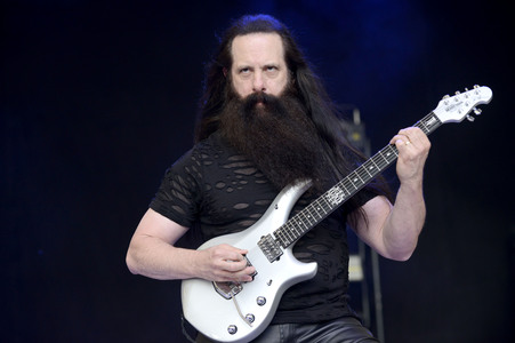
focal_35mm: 120
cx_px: 258
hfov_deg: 17.1
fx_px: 1715
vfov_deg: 11.4
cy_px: 172
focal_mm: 120
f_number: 4.5
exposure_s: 1/640
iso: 1000
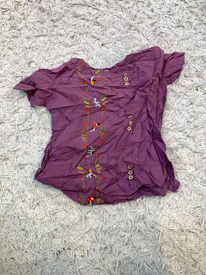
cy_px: 138
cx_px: 103
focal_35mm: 26
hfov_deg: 53.1
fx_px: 206
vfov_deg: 67.3
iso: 64
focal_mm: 4.25
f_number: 1.8
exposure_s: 1/100
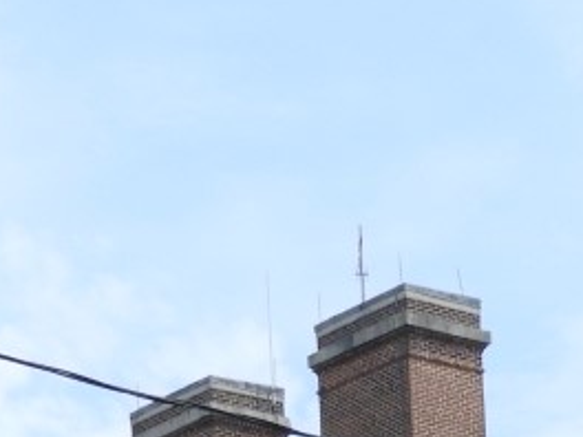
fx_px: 4126
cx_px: 837
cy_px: 1073
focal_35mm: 245
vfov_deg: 5.8
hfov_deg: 7.9
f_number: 4
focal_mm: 8.1
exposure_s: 1/800
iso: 100
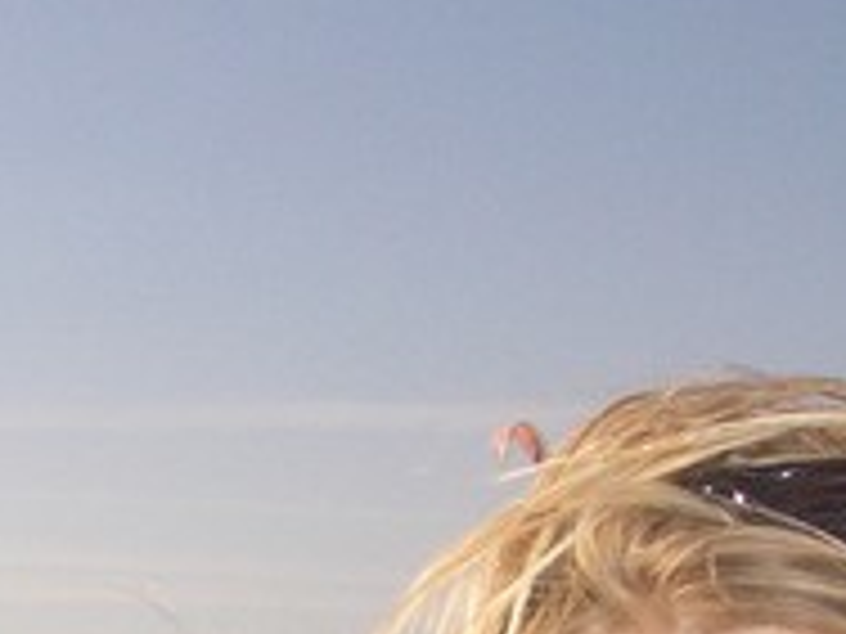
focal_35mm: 149
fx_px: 3641
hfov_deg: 13.2
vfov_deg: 9.6
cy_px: 1057
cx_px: 104
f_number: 4.3
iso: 100
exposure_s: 1/1250
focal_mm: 5.8
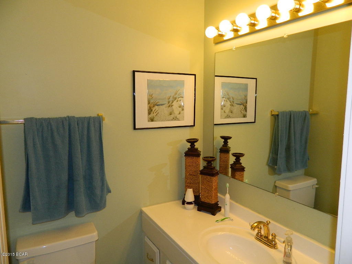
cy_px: 132
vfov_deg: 54.9
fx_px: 254
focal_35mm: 25
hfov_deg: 69.4
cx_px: 176
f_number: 3.1
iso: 200
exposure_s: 1/30
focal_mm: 4.5
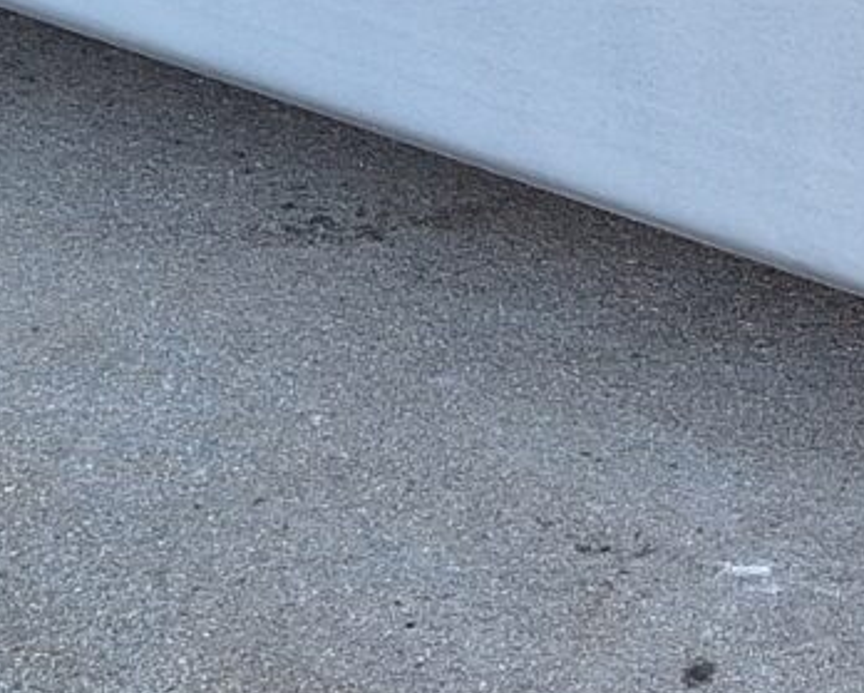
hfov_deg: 13.9
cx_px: 1172
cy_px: 209
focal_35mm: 132
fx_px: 3378
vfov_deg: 11.7
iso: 64
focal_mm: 5.54
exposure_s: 1/100
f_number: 1.8
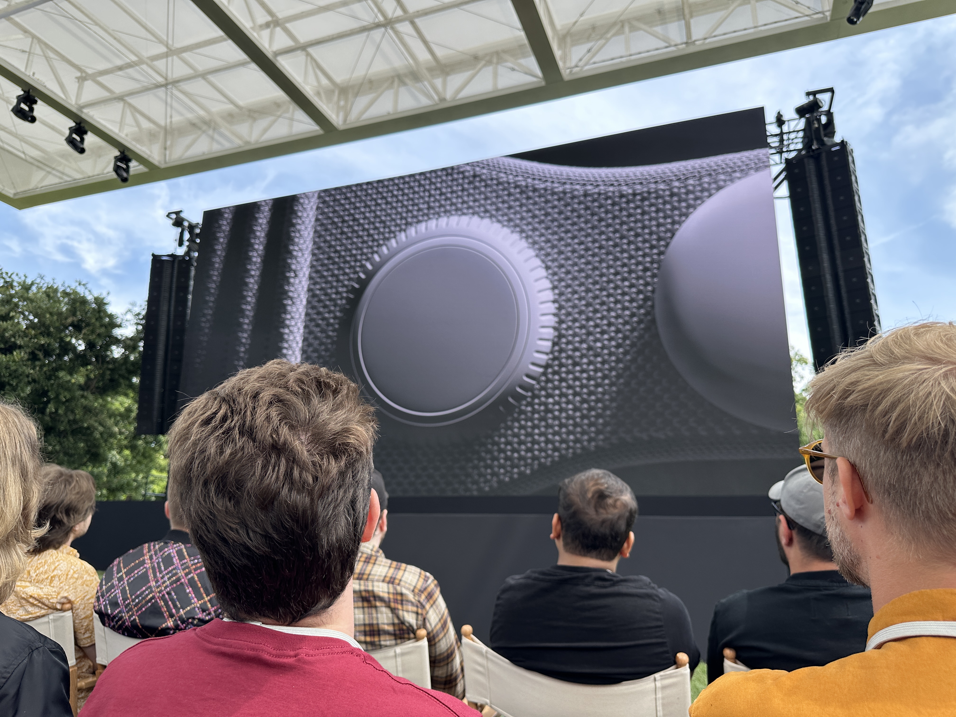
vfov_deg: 56.8
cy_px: 358
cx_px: 478
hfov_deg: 71.6
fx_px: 663
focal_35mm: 24
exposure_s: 1/927
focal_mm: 6.86
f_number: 1.78
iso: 80
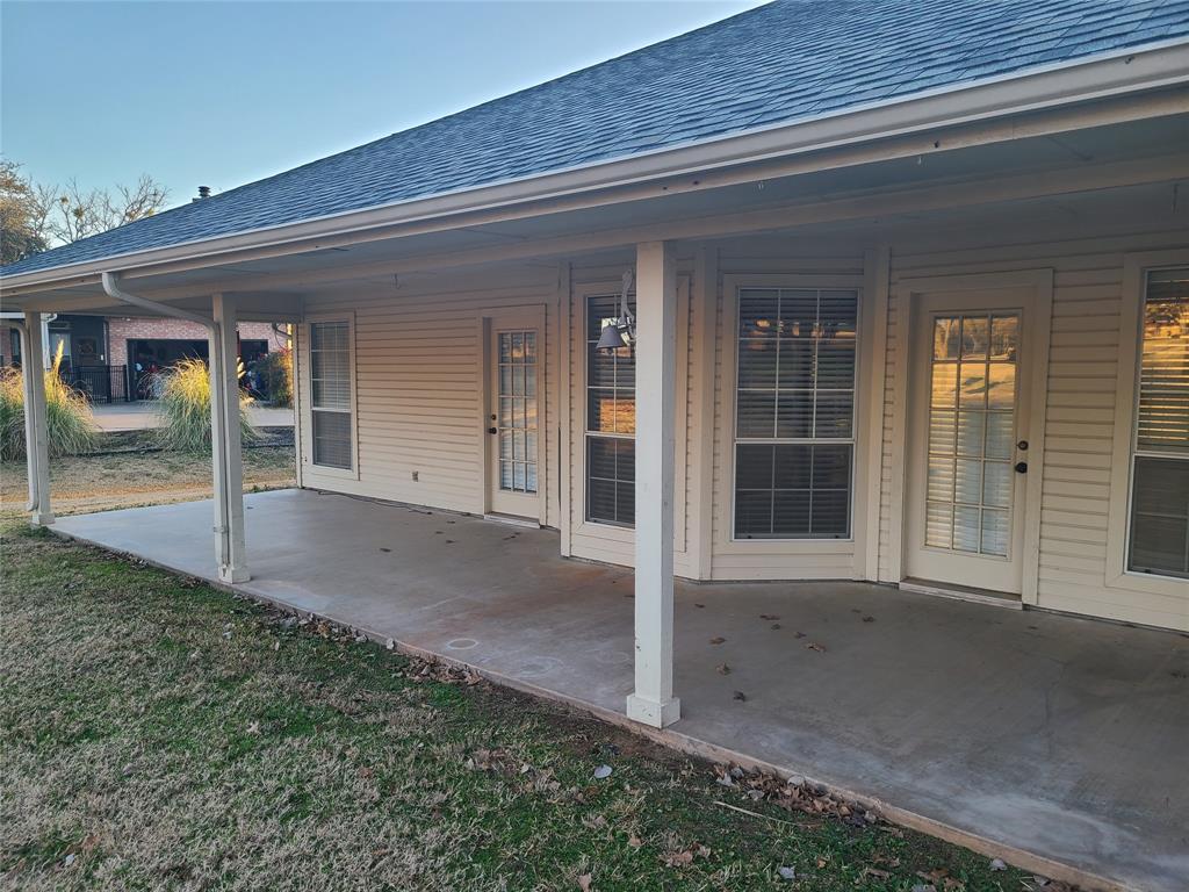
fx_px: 893
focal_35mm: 26
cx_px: 594
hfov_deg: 67.3
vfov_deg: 53.1
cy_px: 446
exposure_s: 1/132
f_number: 1.8
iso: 40
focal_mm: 5.4
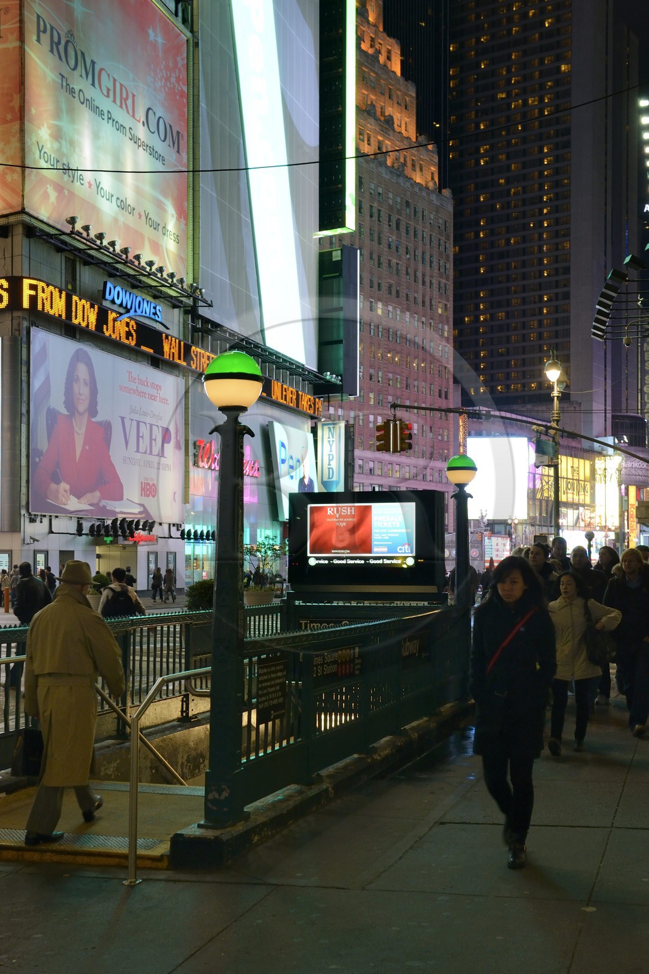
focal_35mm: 40
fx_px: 1082
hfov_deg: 33.4
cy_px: 487
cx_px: 324
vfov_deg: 48.5
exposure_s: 1/60
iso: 1600
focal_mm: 40
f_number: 5.6
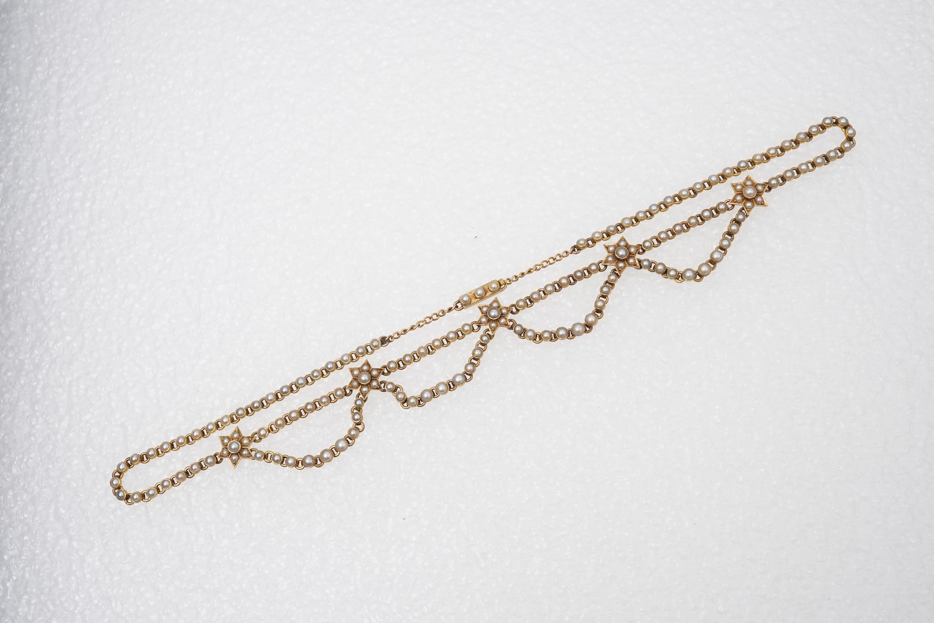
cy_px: 312
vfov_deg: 29.9
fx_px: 1167
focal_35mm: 45
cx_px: 467
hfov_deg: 43.6
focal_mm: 30
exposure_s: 1/125
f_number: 20
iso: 500
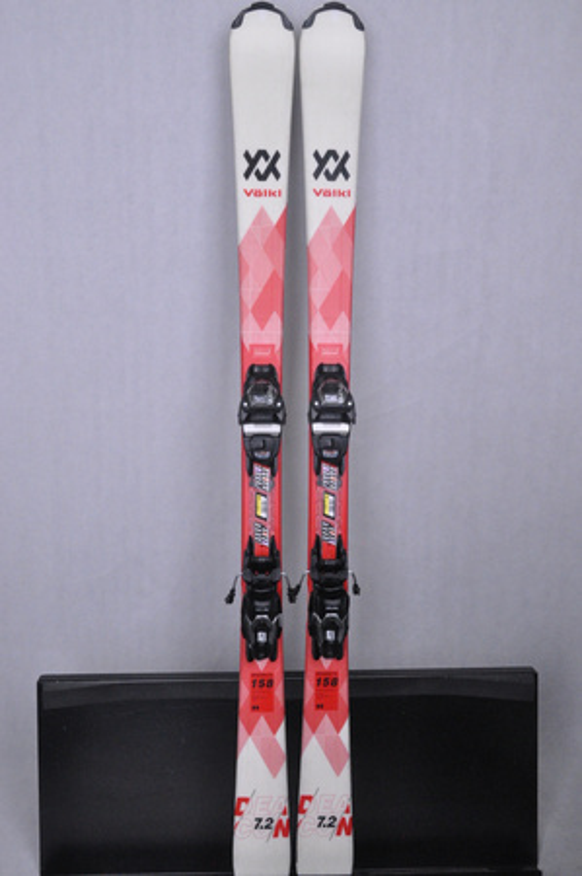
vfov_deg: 53.2
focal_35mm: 36
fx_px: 875
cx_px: 291
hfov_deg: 36.8
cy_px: 438
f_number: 9.5
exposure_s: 1/125
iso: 3200
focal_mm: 24
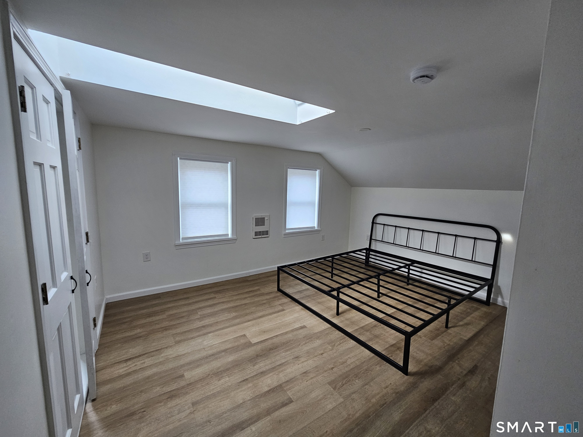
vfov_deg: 89.9
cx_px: 292
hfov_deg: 106.2
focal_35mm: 13
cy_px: 218
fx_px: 219
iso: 125
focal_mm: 2.2
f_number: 2.2
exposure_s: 1/60
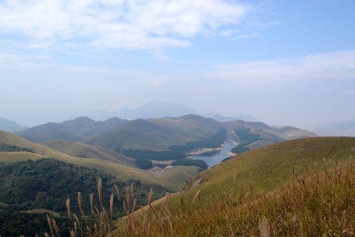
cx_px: 178
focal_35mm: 27
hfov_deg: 67.4
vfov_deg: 47.9
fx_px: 266
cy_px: 118
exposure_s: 1/200
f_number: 7.1
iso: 100
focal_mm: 18
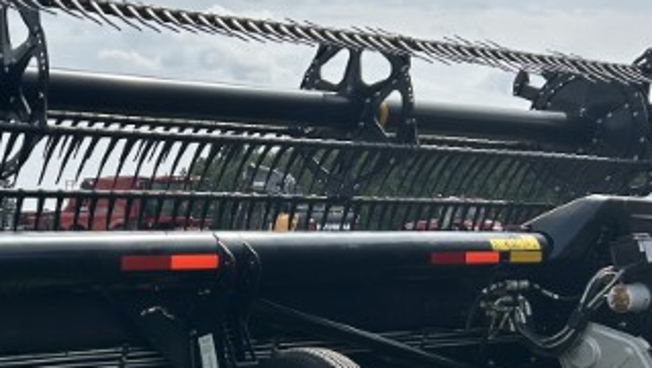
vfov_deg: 16.9
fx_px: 1228
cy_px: 290
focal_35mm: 71
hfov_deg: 28.7
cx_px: 82
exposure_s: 1/5882
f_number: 1.5
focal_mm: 5.7
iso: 50
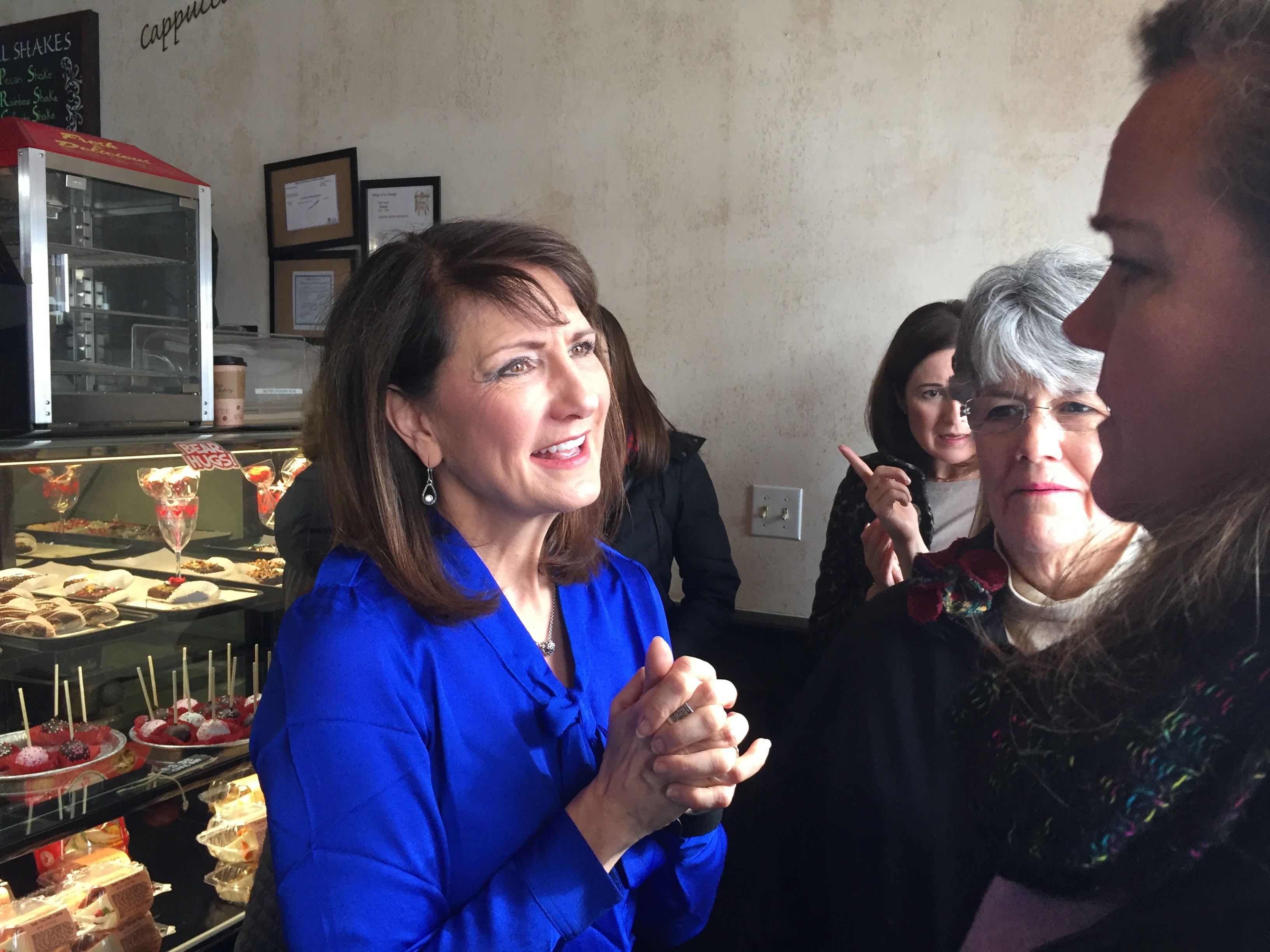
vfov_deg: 48.2
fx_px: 1064
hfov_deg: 61.7
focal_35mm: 29
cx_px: 635
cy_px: 476
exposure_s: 1/30
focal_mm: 4.15
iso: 50
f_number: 2.2
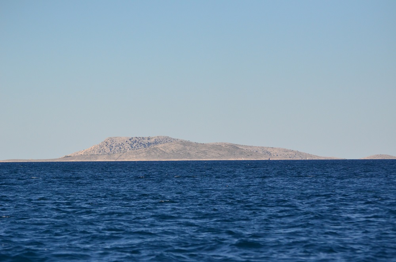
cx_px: 198
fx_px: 2305
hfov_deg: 9.8
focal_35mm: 210
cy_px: 131
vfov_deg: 6.5
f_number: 4.8
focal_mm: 140
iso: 900
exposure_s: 1/8000
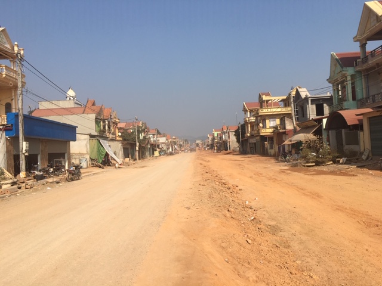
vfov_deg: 48.2
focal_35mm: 29
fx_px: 320
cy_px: 143
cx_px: 191
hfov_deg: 61.7
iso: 25
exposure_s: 1/2137
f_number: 2.2
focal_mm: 4.15
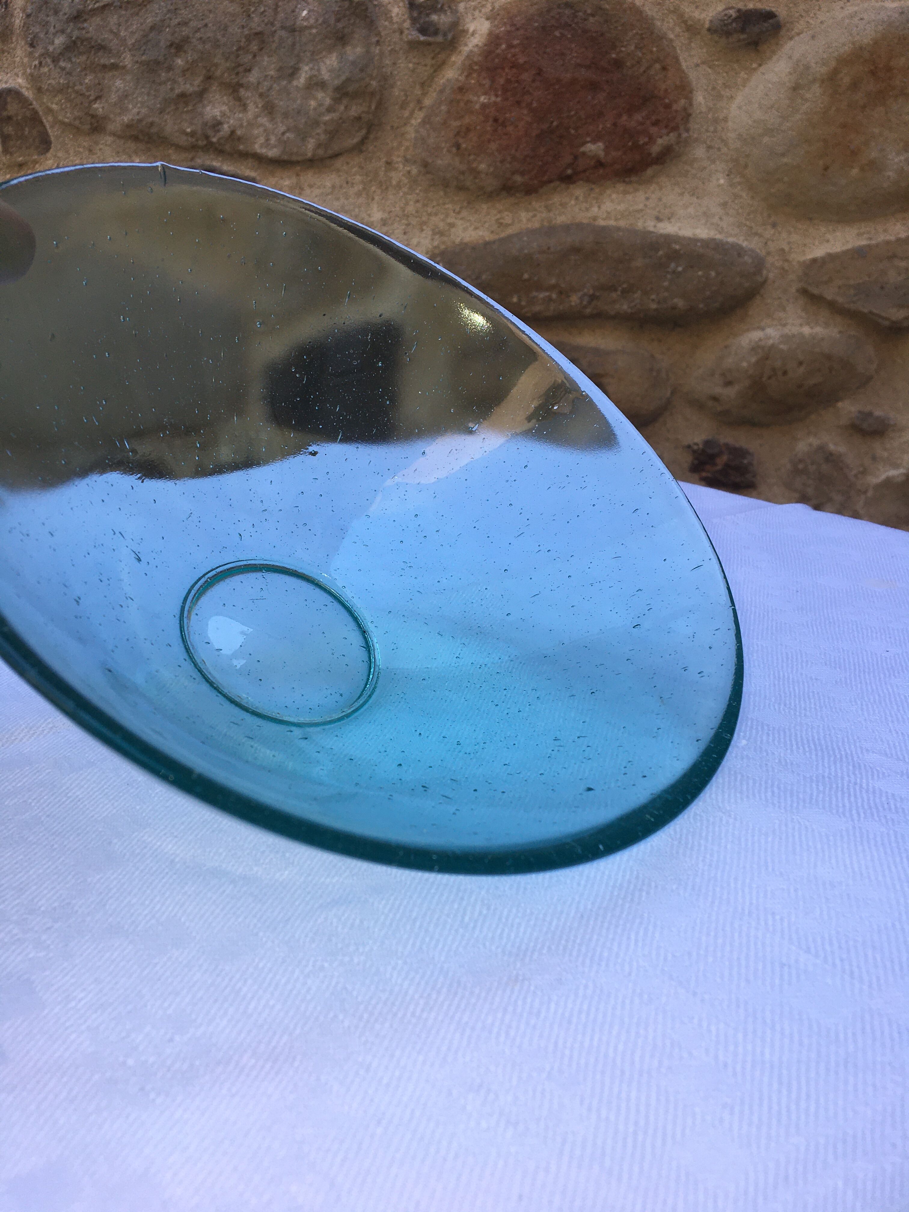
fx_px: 1015
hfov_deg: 48.2
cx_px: 454
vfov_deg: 61.7
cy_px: 606
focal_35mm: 29
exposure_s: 1/527
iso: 25
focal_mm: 4.15
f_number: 2.2
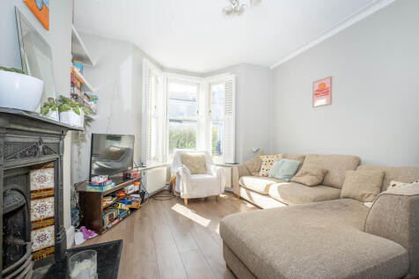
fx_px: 175
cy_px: 140
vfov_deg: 77.3
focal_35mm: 15
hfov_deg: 100.4
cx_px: 210
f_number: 5.6
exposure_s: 1/250
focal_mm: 10
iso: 320
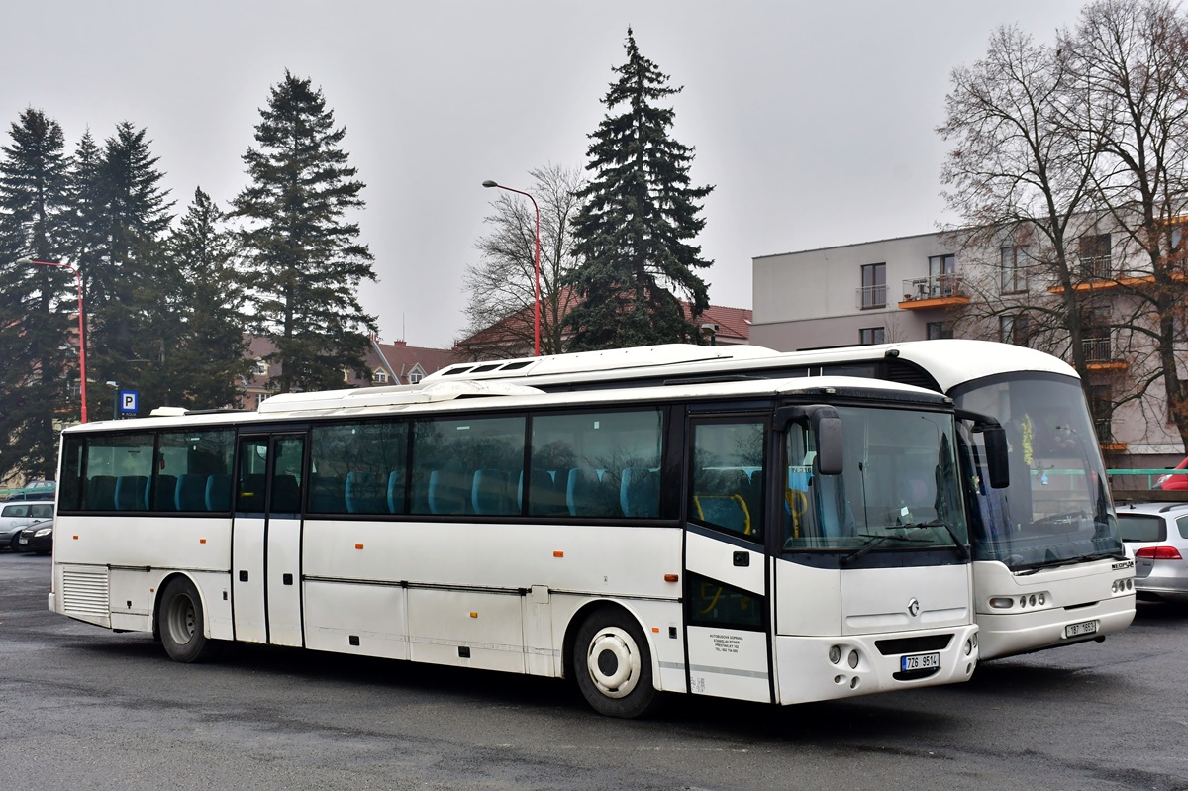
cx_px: 594
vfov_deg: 28.1
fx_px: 1583
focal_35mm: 48
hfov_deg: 41.1
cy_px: 396
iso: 500
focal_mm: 32
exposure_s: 1/400
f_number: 7.1
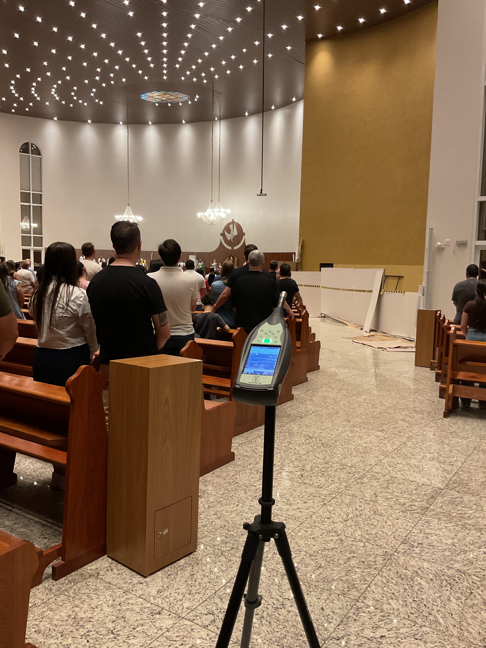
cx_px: 243
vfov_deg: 61.7
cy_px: 324
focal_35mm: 29
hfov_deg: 48.2
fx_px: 543
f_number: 1.8
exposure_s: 1/40
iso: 200
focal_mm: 3
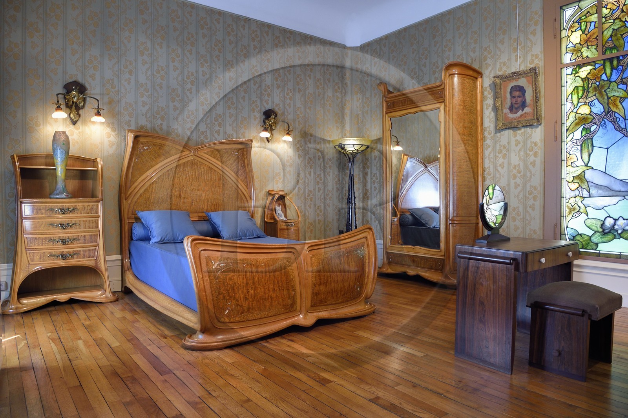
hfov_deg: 73.8
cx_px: 314
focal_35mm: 24
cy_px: 209
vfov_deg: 53.1
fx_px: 418
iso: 800
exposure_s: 1/10
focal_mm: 24
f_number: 6.3
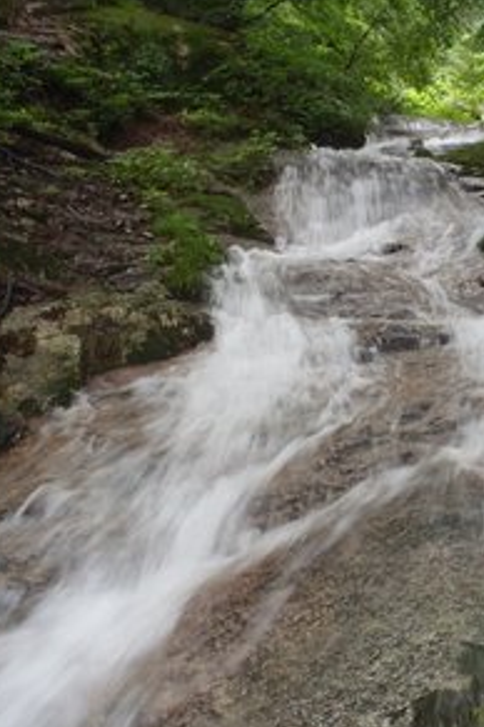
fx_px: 807
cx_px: 387
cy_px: 370
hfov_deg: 32.5
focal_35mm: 40
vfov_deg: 48.5
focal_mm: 5
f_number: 3.9
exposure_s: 1/15
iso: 200
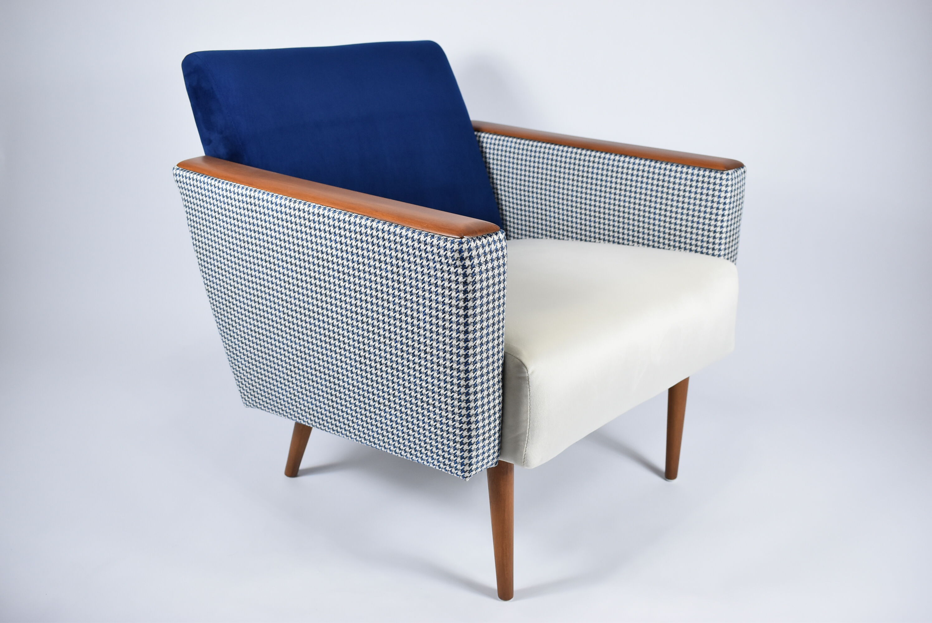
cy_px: 312
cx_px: 466
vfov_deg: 40.0
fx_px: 855
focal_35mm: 33
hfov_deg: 57.2
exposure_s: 1/125
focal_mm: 22
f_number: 5
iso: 800
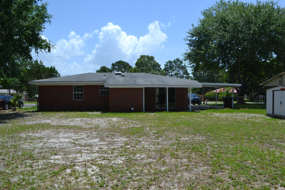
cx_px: 142
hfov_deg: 67.4
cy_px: 95
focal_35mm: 27
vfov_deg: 47.9
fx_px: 214
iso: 100
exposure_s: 1/250
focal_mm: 18
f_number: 8
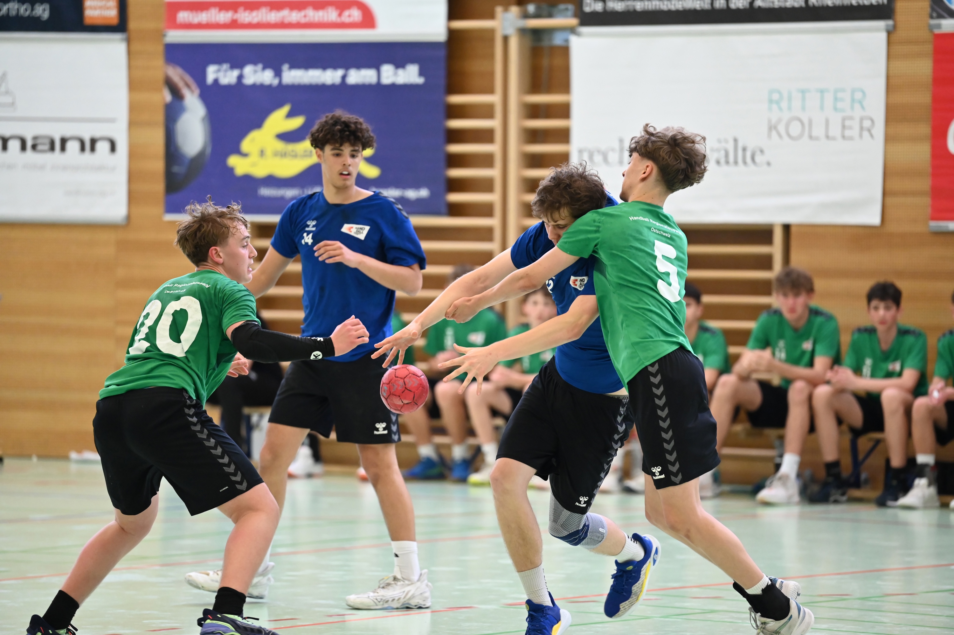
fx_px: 5296
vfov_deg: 6.9
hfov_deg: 10.3
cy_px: 318
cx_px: 477
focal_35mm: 200
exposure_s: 1/1250
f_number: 2.8
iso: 4000
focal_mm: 200
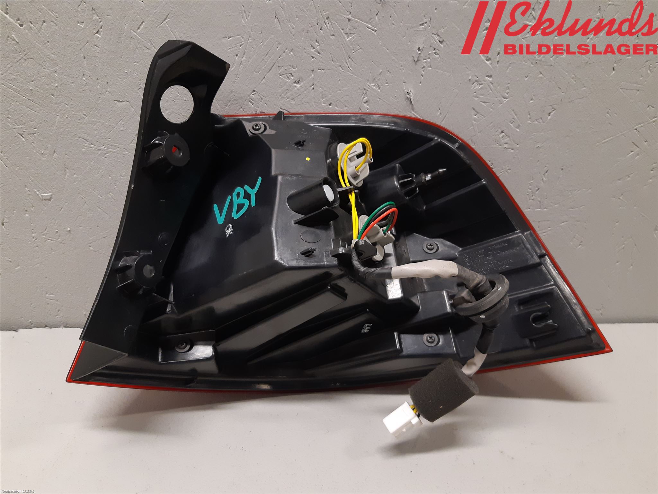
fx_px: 494
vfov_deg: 53.1
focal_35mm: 26
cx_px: 329
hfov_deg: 67.3
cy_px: 247
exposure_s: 1/50
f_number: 1.7
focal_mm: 3.93
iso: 200
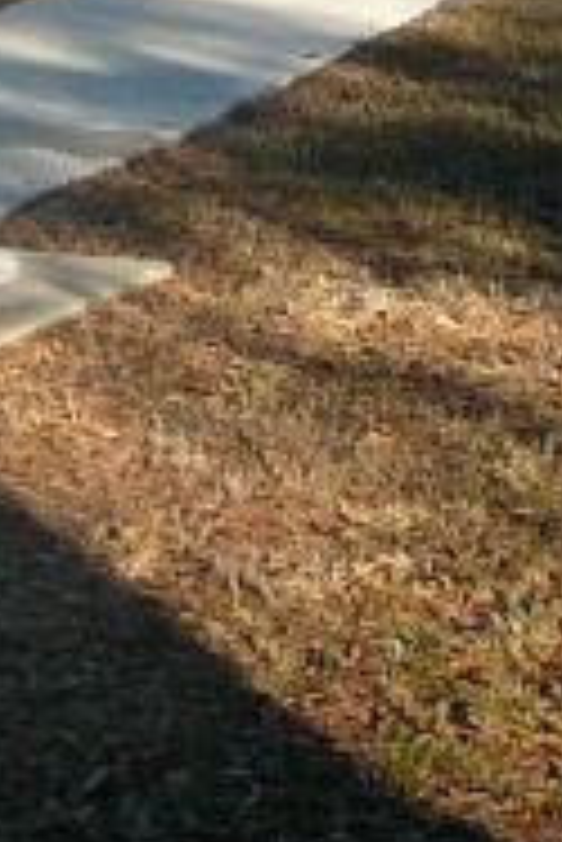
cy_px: -428
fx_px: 4651
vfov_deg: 10.0
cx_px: -971
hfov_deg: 6.5
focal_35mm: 199
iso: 80
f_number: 2.8
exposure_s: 1/500
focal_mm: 5.2
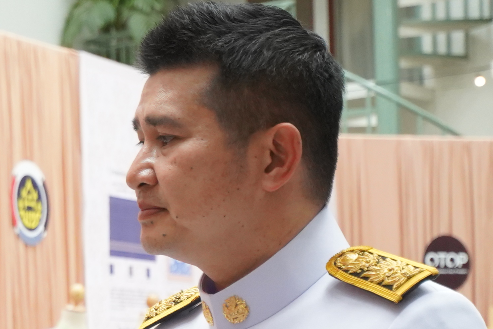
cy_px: 401
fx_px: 1890
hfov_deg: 14.2
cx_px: -178
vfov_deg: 9.8
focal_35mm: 138
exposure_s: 1/200
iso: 3200
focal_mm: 34
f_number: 4
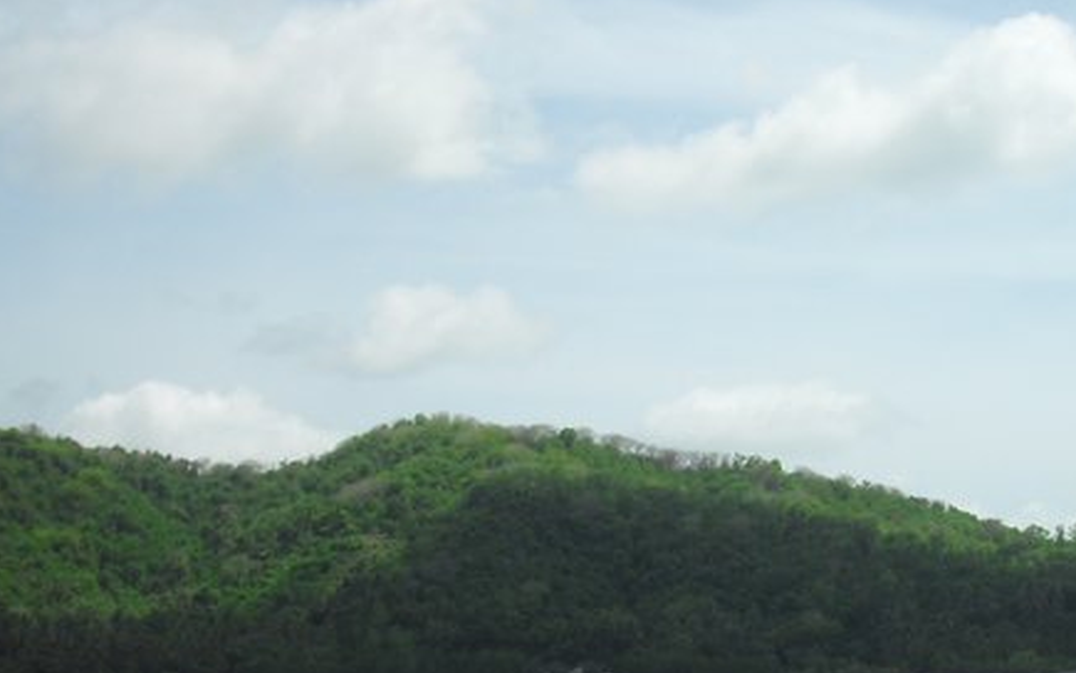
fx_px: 2170
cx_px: 851
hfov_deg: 27.3
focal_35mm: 74
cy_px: 480
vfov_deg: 17.5
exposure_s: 1/320
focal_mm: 6.2
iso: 100
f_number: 8
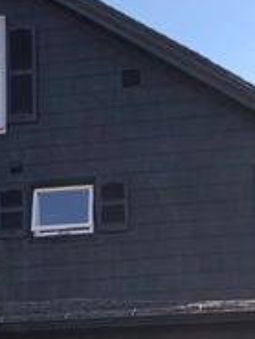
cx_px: -6
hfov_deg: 14.4
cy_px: 428
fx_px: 991
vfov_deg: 18.2
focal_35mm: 101
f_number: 1.8
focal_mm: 4
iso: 20
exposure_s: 1/261
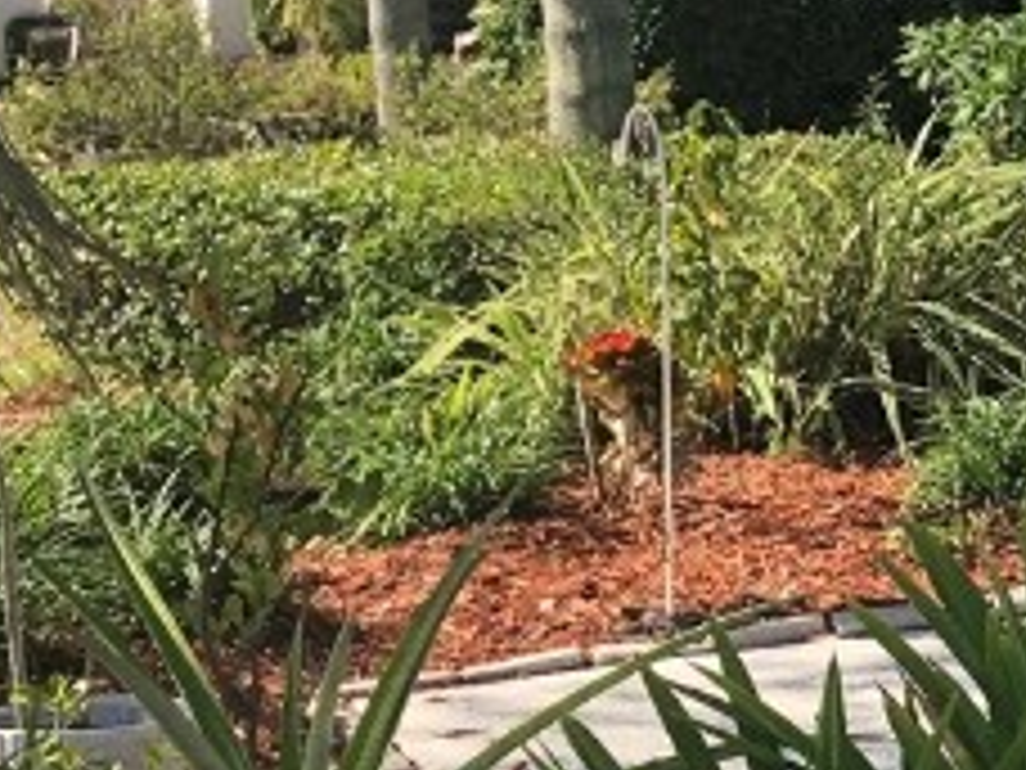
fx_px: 3735
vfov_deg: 11.8
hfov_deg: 13.7
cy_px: 459
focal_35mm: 126
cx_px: 1948
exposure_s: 1/1021
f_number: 1.8
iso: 20
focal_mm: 3.99
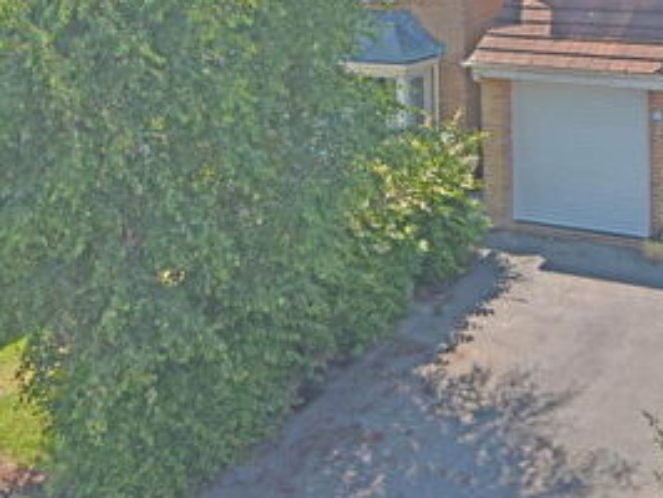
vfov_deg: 27.1
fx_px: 944
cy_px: -49
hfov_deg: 35.7
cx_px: 628
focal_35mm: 49
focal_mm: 13
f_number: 7.1
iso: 100
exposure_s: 1/200
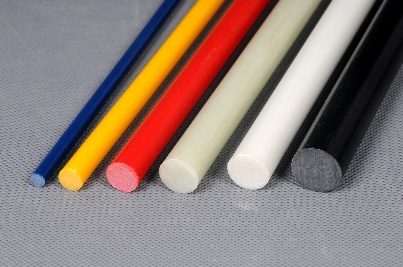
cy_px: 134
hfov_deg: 13.1
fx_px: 1761
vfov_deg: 8.7
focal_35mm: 158
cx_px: 202
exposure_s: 1/160
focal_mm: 105
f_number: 16
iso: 200
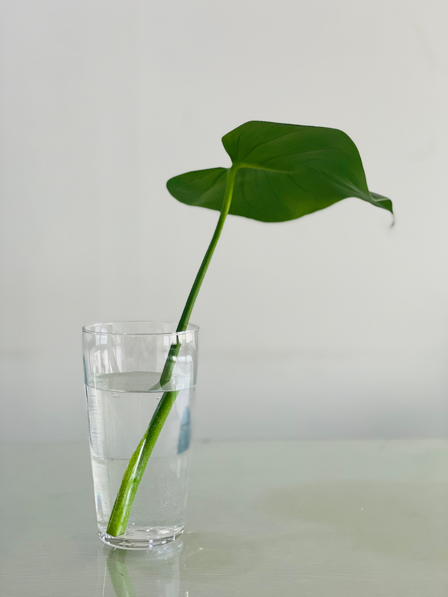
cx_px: 224
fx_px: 897
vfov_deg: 36.8
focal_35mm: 52
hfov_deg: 28.0
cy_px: 298
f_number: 2
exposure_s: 1/120
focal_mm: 6
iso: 160
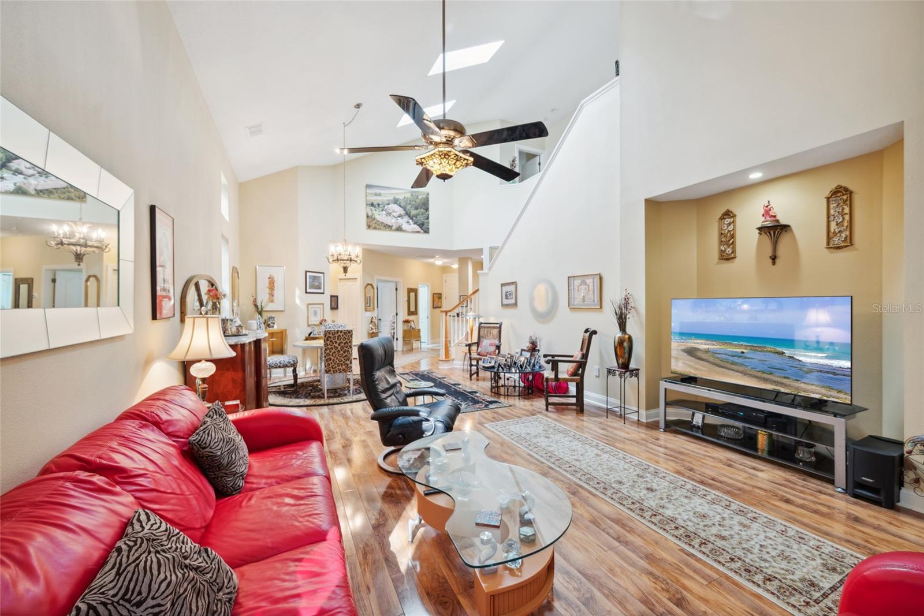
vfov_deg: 81.2
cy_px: 308
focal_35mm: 14
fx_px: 359
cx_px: 462
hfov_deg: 104.2
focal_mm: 14
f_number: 6.3
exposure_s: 1/6
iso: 250
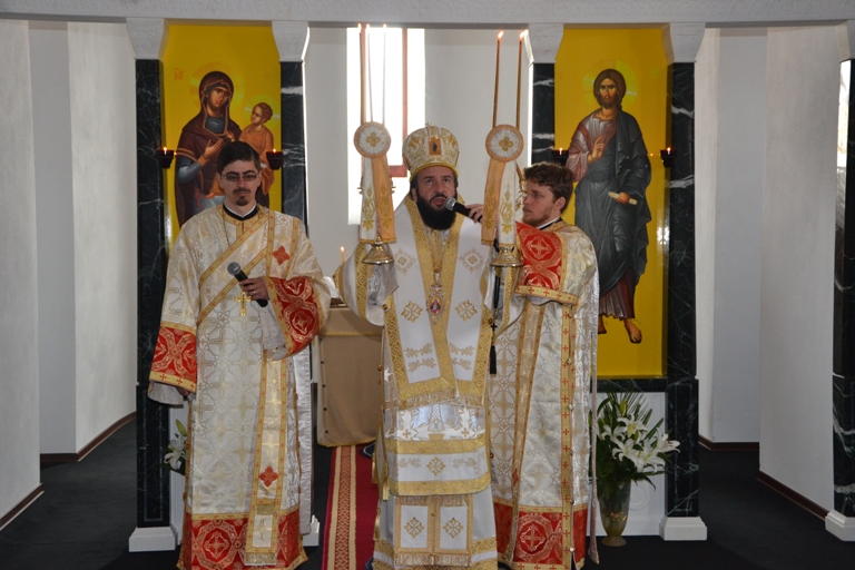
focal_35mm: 51
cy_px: 285
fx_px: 1211
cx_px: 428
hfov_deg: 38.9
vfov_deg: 26.5
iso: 800
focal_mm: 34
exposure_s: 1/60
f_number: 4.2
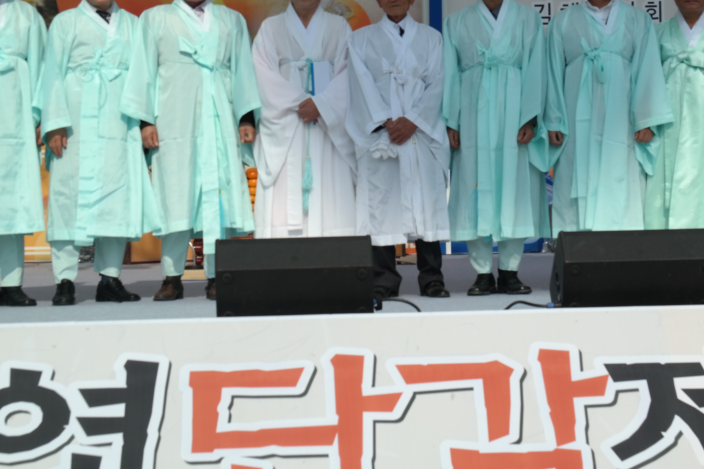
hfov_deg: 23.9
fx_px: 1662
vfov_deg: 16.1
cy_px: 175
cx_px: 414
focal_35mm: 85
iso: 100
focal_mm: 37
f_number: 8
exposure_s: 1/500
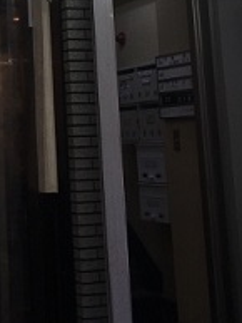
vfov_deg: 21.0
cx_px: -12
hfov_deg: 16.0
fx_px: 838
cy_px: -3
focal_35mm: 90
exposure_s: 1/120
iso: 25
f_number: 2.2
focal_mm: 4.15
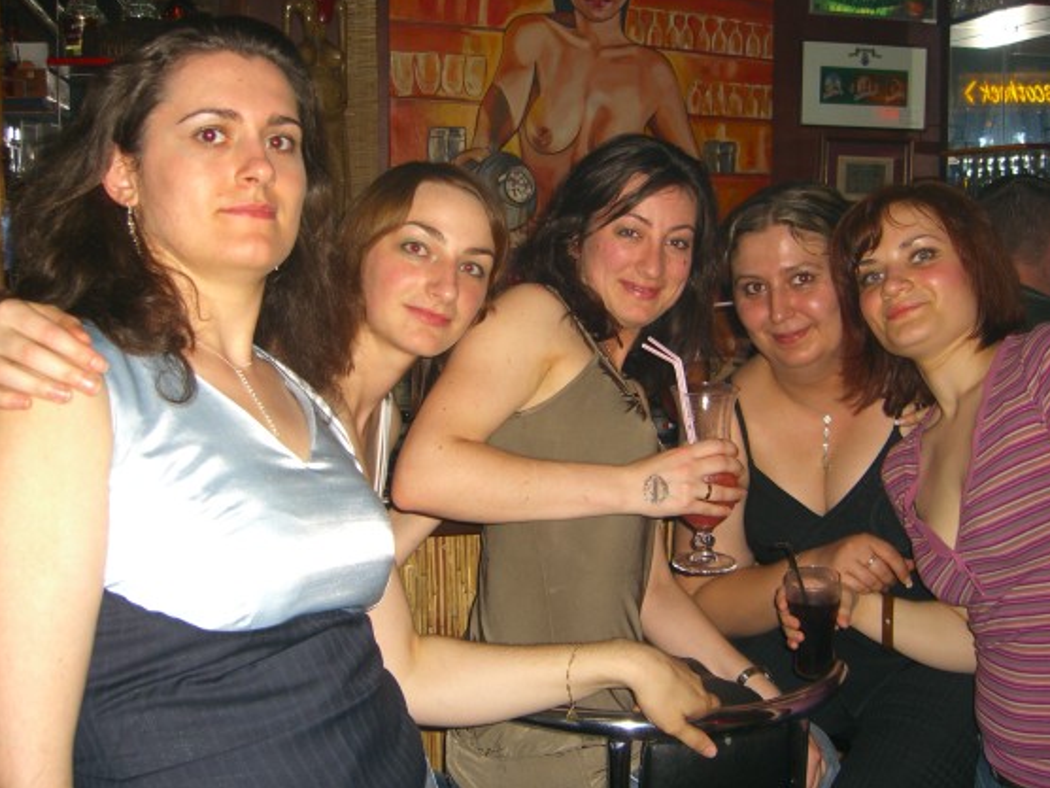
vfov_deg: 35.1
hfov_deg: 45.8
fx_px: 1244
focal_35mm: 41
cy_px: 370
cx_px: 529
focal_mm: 7.9
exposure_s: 1/60
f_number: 2.8
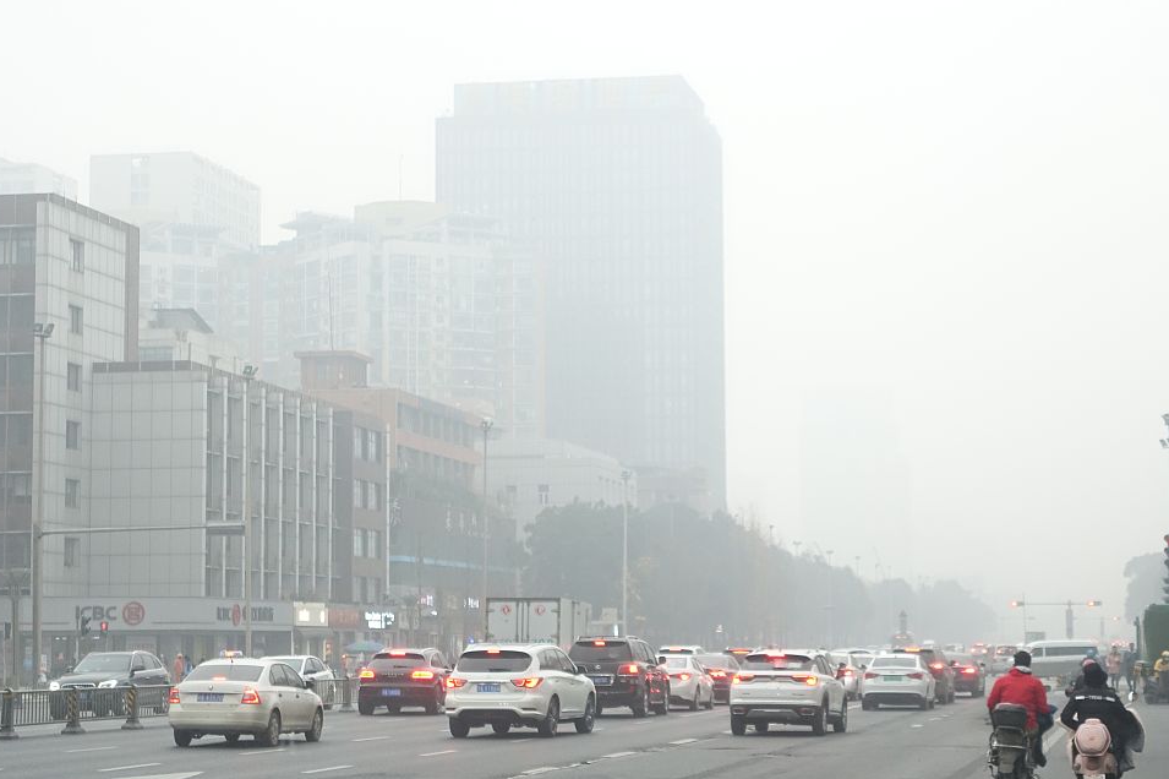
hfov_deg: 23.1
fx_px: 2856
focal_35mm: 88
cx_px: 679
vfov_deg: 15.5
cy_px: 341
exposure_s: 1/200
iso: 640
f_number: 2.8
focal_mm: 25.7
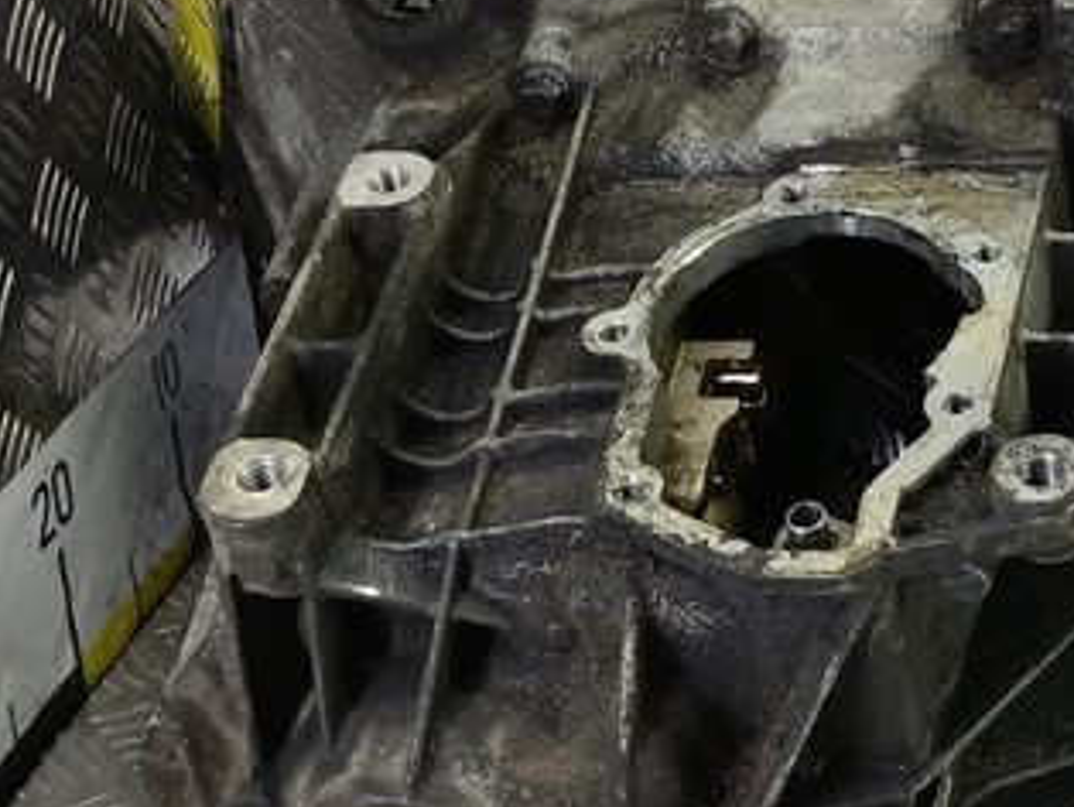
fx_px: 2329
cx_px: 900
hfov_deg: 25.4
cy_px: 356
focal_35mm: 75
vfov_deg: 19.7
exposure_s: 1/33.3
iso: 162
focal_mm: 4.11
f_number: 1.6
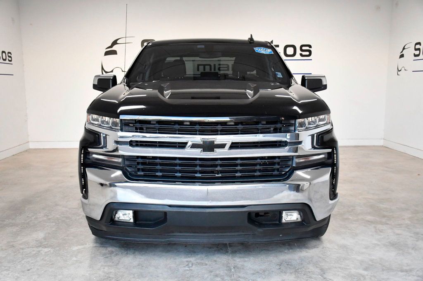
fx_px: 423
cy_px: 140
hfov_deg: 53.1
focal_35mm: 36
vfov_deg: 36.8
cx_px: 212
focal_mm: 24
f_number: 4.5
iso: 2500
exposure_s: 1/1000
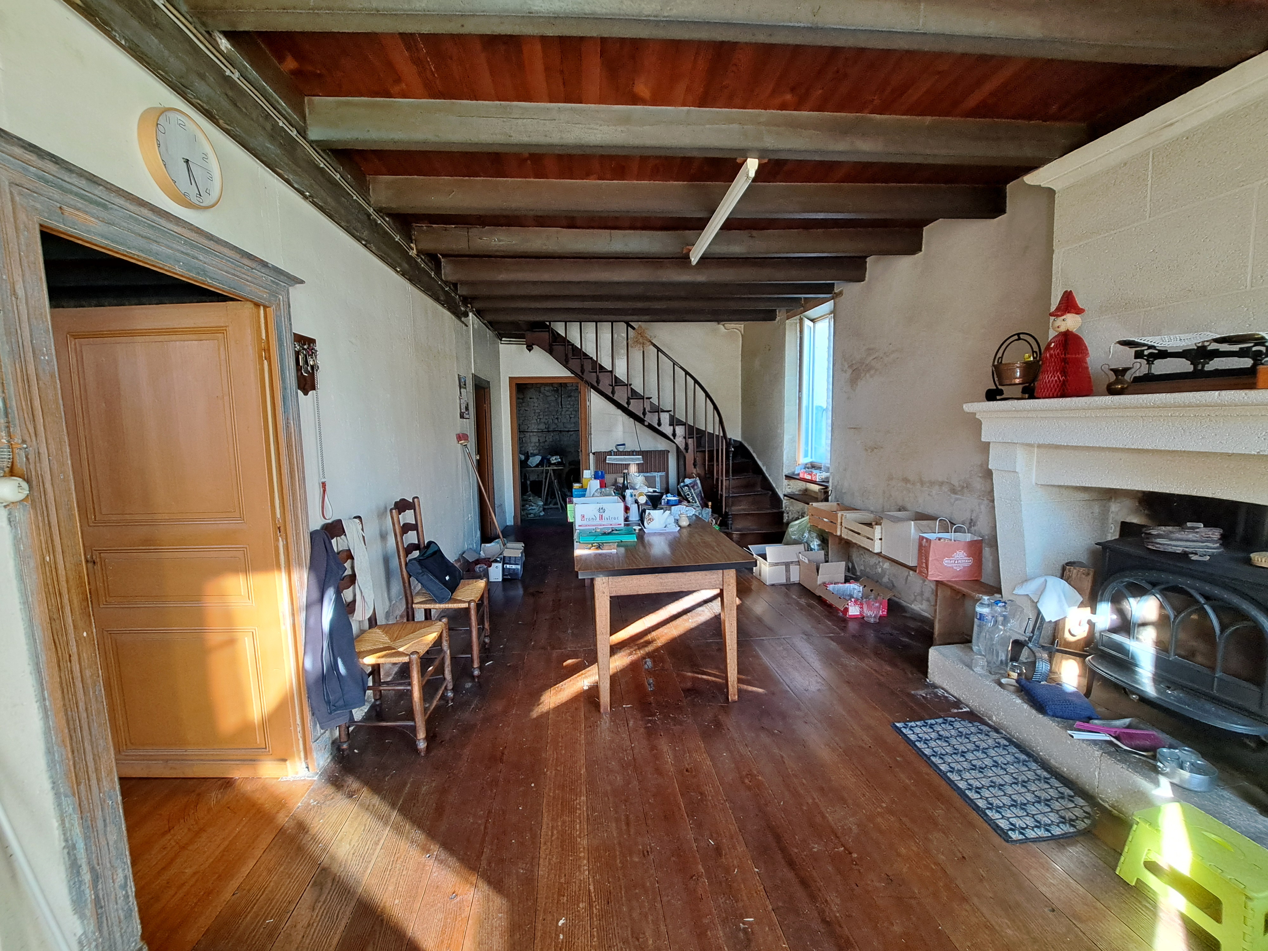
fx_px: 476
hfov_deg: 106.2
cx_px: 634
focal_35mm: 13
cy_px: 476
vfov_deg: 89.9
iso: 100
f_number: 2.2
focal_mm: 1.74
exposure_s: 1/50
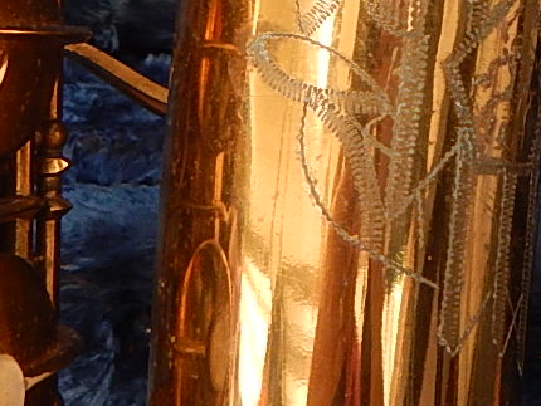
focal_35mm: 93
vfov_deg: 14.8
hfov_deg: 21.0
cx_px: 362
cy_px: -192
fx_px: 1454
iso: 250
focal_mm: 4.5
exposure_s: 1/30
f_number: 3.1
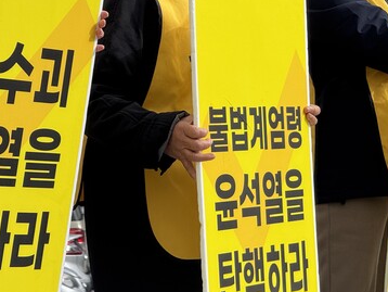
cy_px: 66
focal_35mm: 201
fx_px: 2254
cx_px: 290
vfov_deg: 7.4
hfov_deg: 9.8
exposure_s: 1/938
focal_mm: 15.66
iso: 64
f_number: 2.8
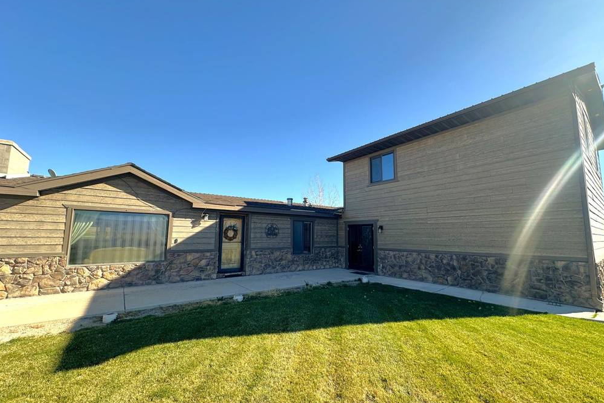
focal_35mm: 15
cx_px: 310
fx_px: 252
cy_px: 207
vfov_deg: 77.3
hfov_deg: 100.4
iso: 40
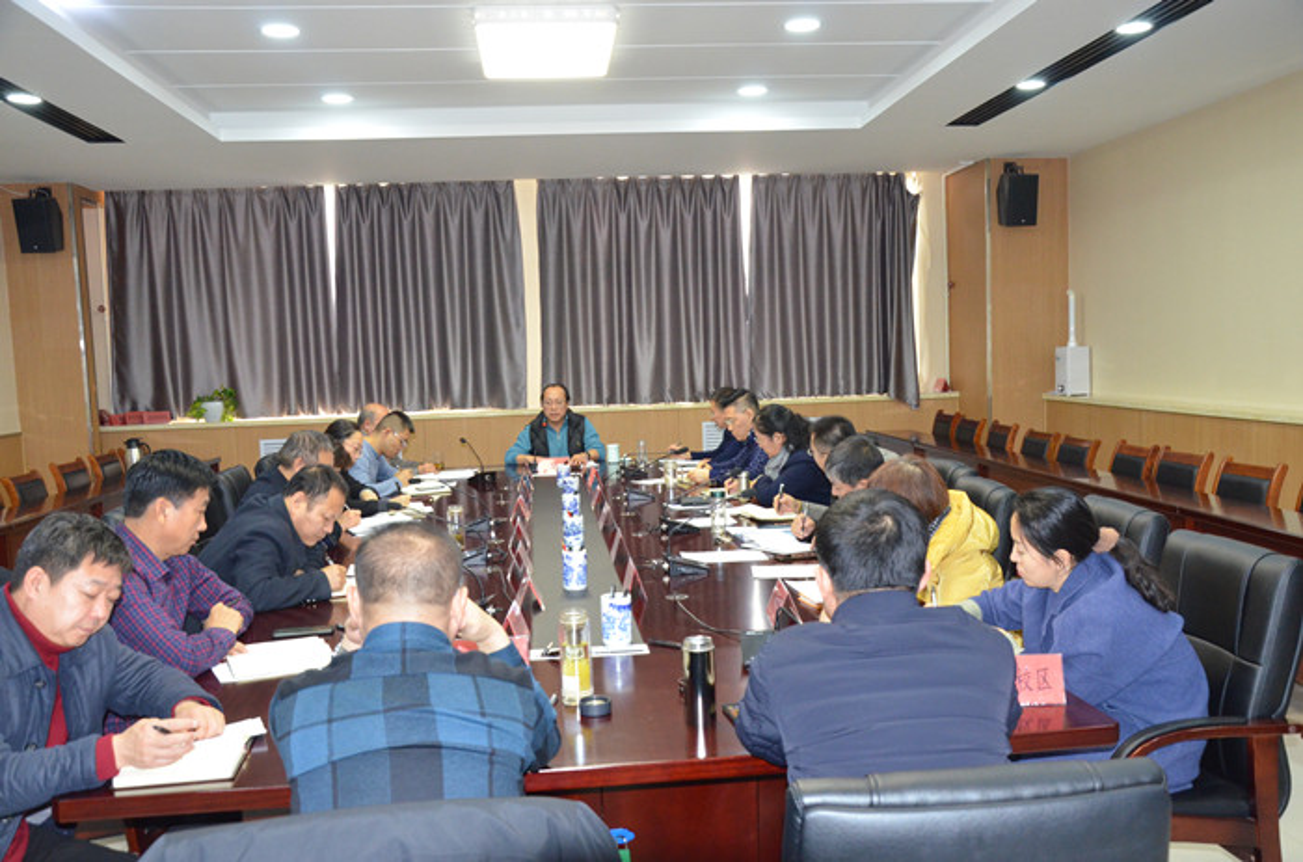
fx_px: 1191
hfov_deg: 57.3
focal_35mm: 33
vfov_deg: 39.8
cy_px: 431
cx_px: 652
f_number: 6.3
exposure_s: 1/125
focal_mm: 22
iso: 2500
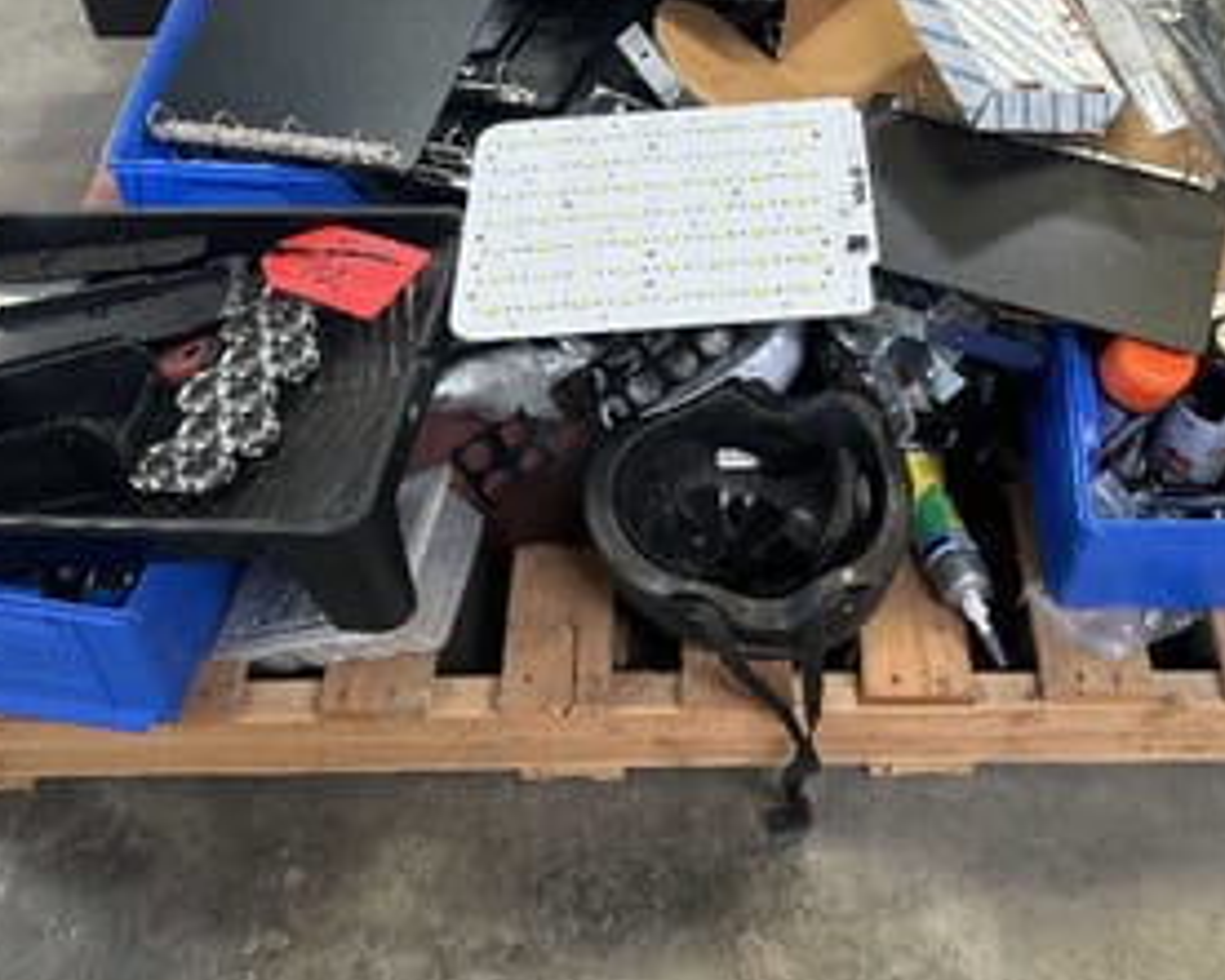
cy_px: 286
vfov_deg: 32.3
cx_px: 723
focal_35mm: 46
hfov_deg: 40.2
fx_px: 1668
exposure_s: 1/83
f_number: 1.5
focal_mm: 5.7
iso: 125
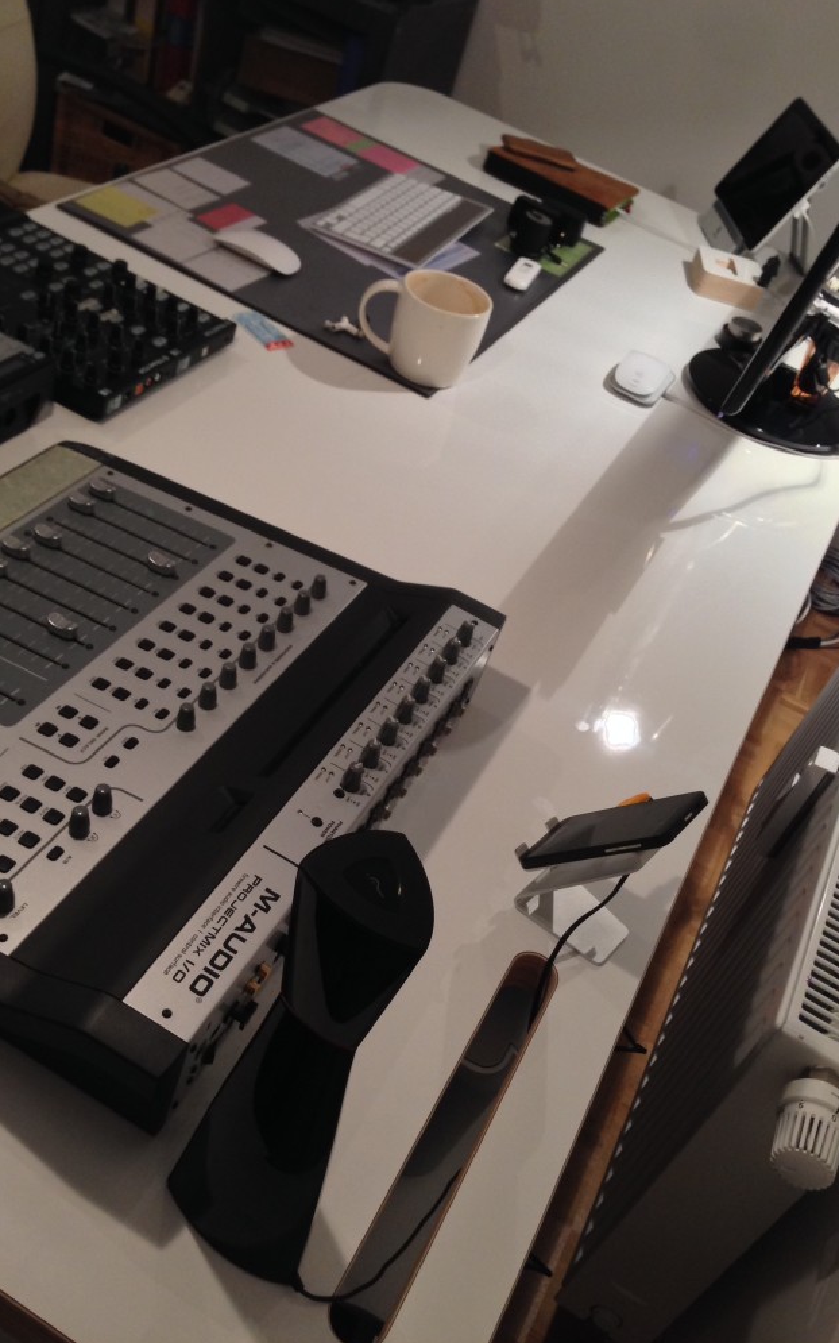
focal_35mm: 36
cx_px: 386
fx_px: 1317
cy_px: 656
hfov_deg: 35.3
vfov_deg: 54.0
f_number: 2.4
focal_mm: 4.12
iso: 125
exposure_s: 1/20
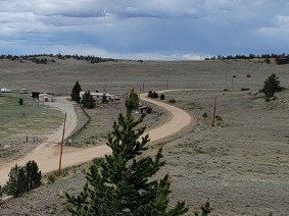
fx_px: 392
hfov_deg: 28.2
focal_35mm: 47
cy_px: 96
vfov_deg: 30.8
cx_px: -136
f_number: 2.2
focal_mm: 2.2
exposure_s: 1/2812
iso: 50
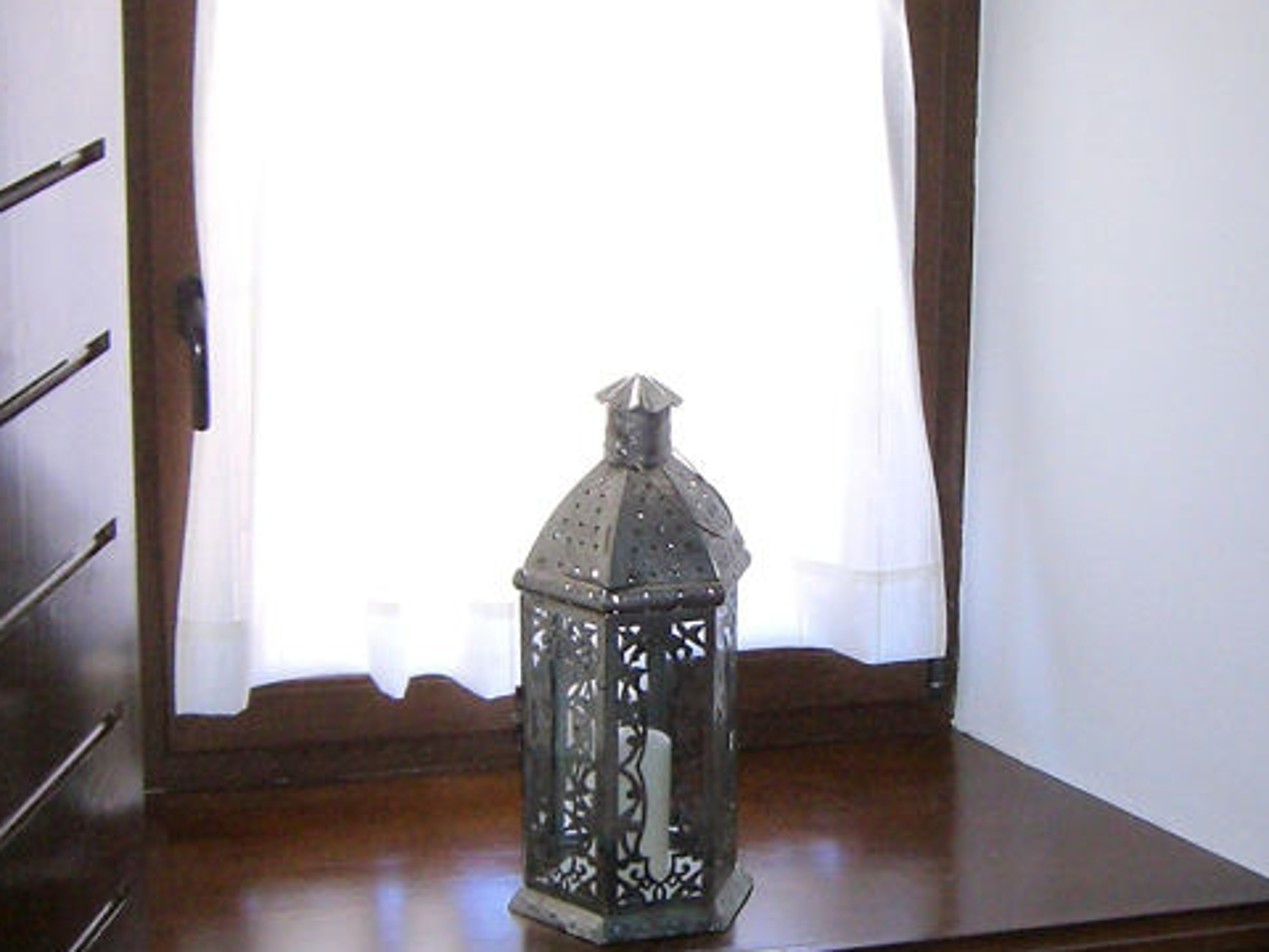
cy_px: 608
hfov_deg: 20.6
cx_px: 875
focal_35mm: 95
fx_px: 3483
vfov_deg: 15.5
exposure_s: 1/60
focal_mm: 6.2
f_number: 2.7
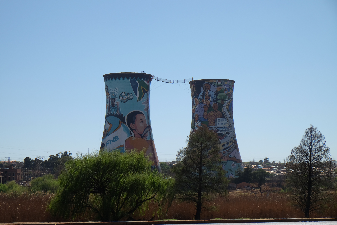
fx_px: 777
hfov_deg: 24.5
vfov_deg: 16.5
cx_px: 168
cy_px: 112
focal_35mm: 83
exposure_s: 1/400
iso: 200
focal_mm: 55
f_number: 9
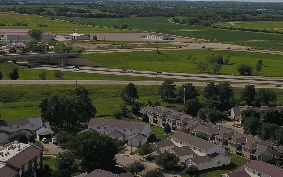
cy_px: 51
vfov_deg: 37.6
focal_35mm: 33
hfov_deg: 58.1
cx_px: 138
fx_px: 255
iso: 100
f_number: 2.2
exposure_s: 1/2933
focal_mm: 4.73
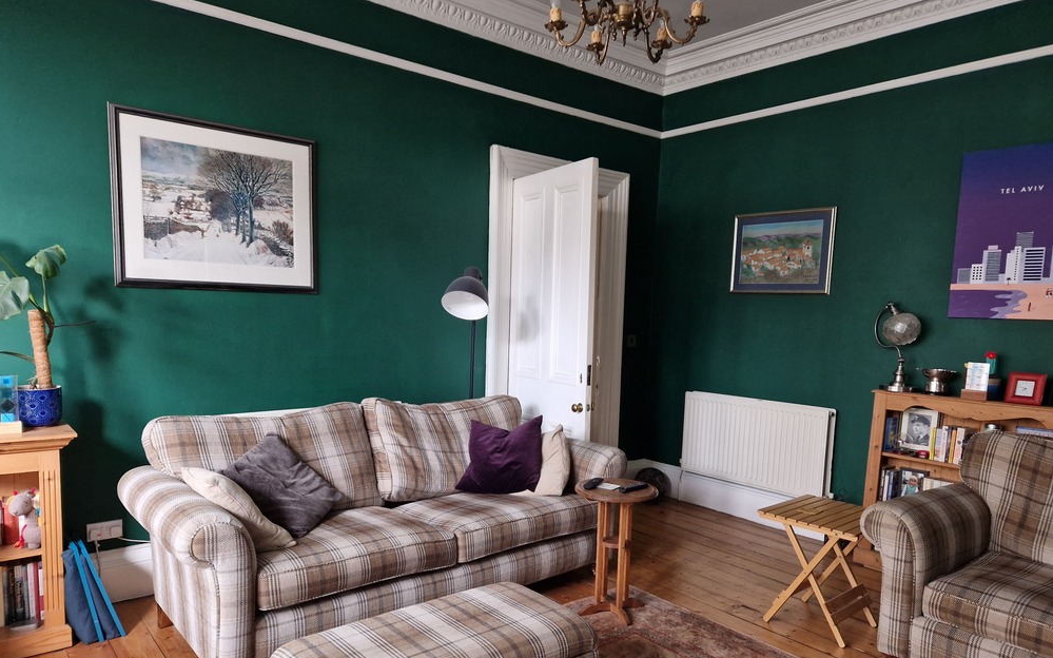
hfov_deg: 72.6
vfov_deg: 49.0
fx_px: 717
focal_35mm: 25
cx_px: 533
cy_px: 387
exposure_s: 1/25
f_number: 1.8
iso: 500
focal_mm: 5.4
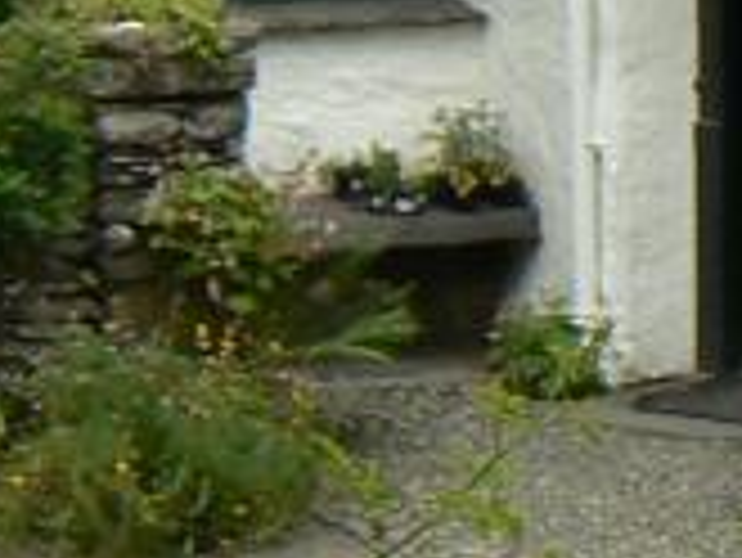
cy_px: -1012
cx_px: 796
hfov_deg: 3.8
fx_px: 11219
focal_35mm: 523
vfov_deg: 2.8
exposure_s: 1/125
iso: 80
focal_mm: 12
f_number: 7.1
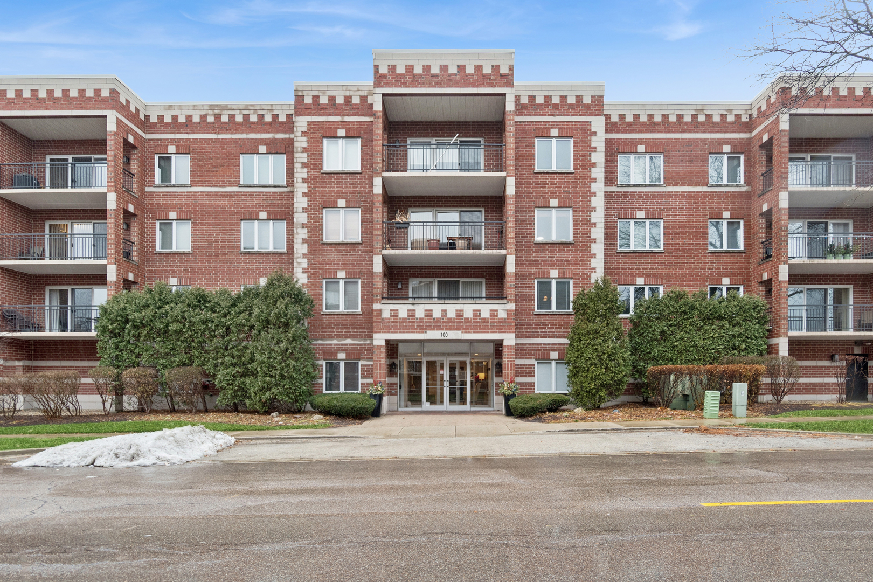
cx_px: 436
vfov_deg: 63.2
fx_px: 473
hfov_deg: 85.4
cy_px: 291
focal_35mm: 20
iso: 320
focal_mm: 13
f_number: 8
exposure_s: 1/50
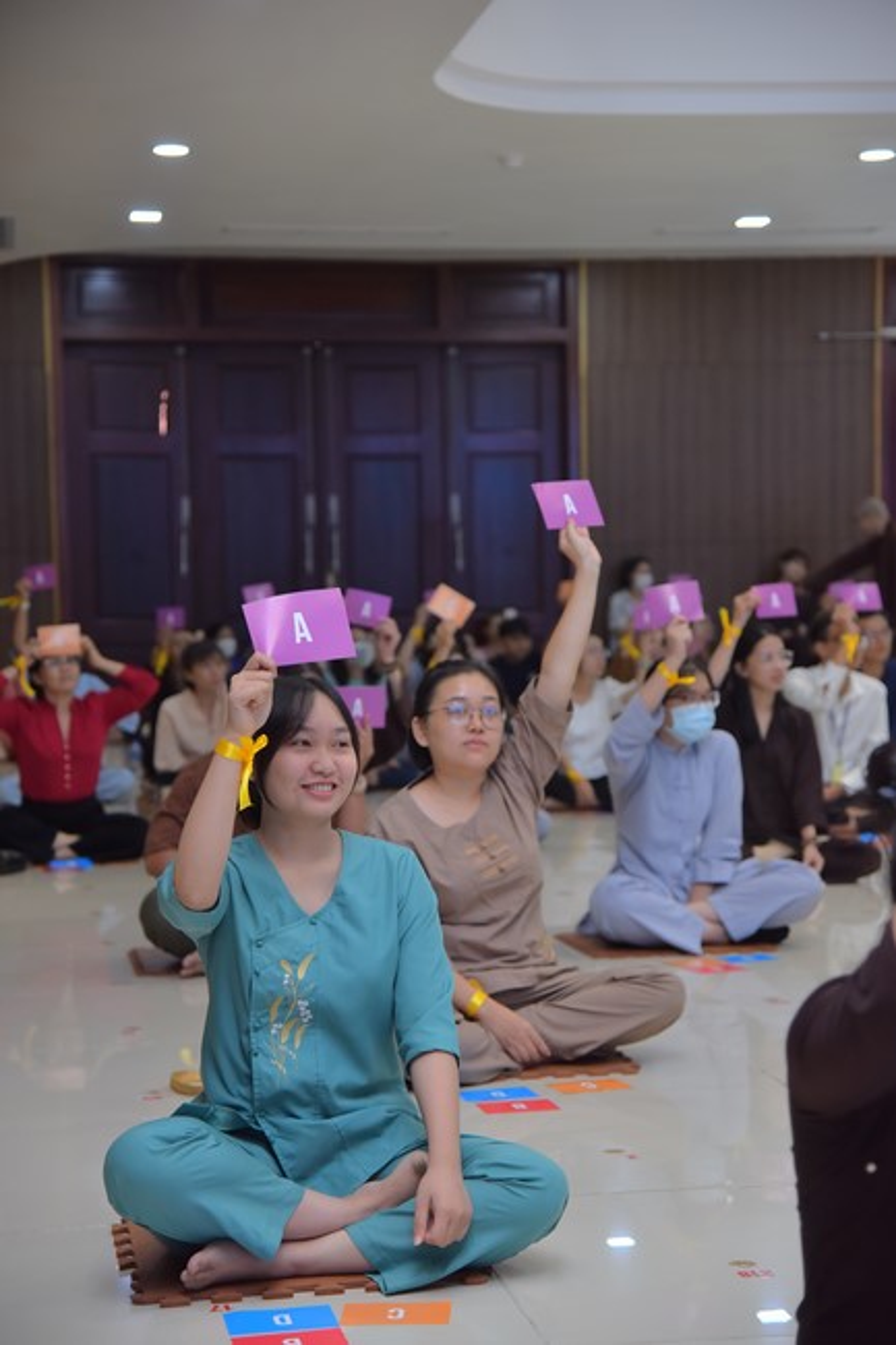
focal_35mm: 70
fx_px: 2615
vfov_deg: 28.9
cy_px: 672
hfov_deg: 19.4
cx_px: 448
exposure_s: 1/200
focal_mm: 70
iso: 800
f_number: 4.5
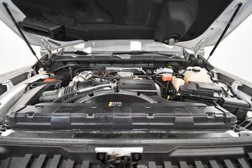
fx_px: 105
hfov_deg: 100.4
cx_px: 126
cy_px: 84
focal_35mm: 15
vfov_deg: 77.4
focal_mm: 10
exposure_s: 1/125
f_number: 4.5
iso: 1800
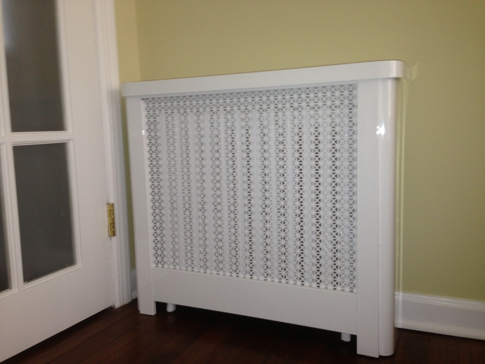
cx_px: 242
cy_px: 182
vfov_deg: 42.9
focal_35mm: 33
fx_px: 462
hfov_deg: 55.4
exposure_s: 1/20
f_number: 2.4
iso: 64
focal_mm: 4.13
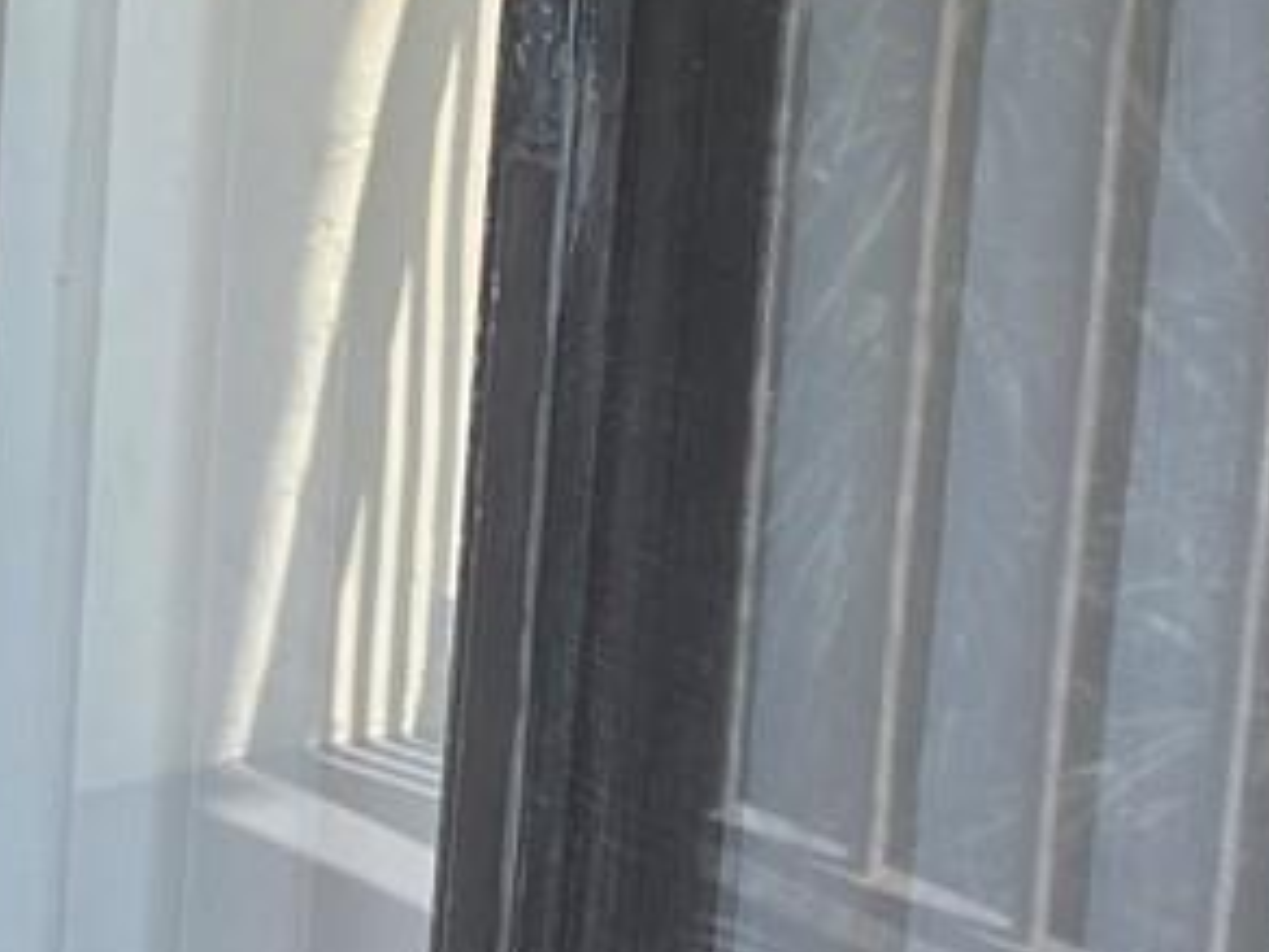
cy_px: -165
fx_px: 4619
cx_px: -474
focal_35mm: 126
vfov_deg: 11.5
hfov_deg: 14.8
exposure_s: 1/359
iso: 25
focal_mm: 6.3
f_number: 1.7
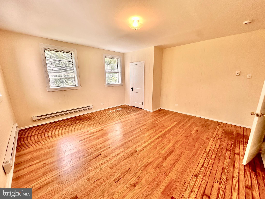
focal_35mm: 14
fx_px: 107
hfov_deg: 102.1
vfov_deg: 85.7
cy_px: 100
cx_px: 132
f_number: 2.2
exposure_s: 1/99
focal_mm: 2.22
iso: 100
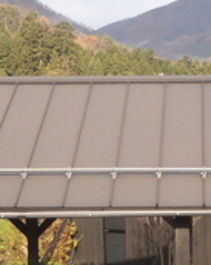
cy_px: 234
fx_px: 1025
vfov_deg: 14.6
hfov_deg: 11.6
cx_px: 205
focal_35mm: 131
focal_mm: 6.53
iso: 200
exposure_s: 1/320
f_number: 5
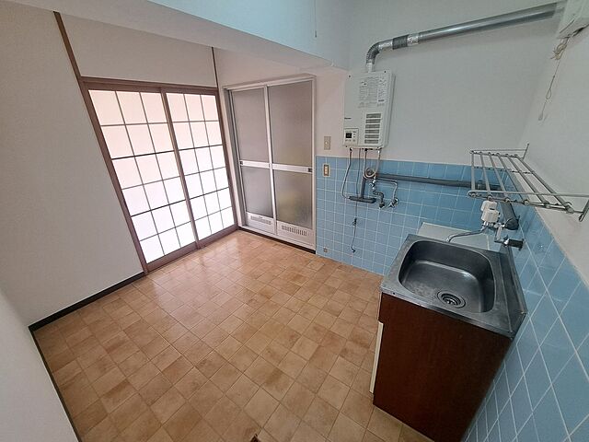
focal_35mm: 13
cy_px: 221
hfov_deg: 106.2
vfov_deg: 89.9
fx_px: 221
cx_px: 294
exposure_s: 1/50
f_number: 2.2
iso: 50
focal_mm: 1.74
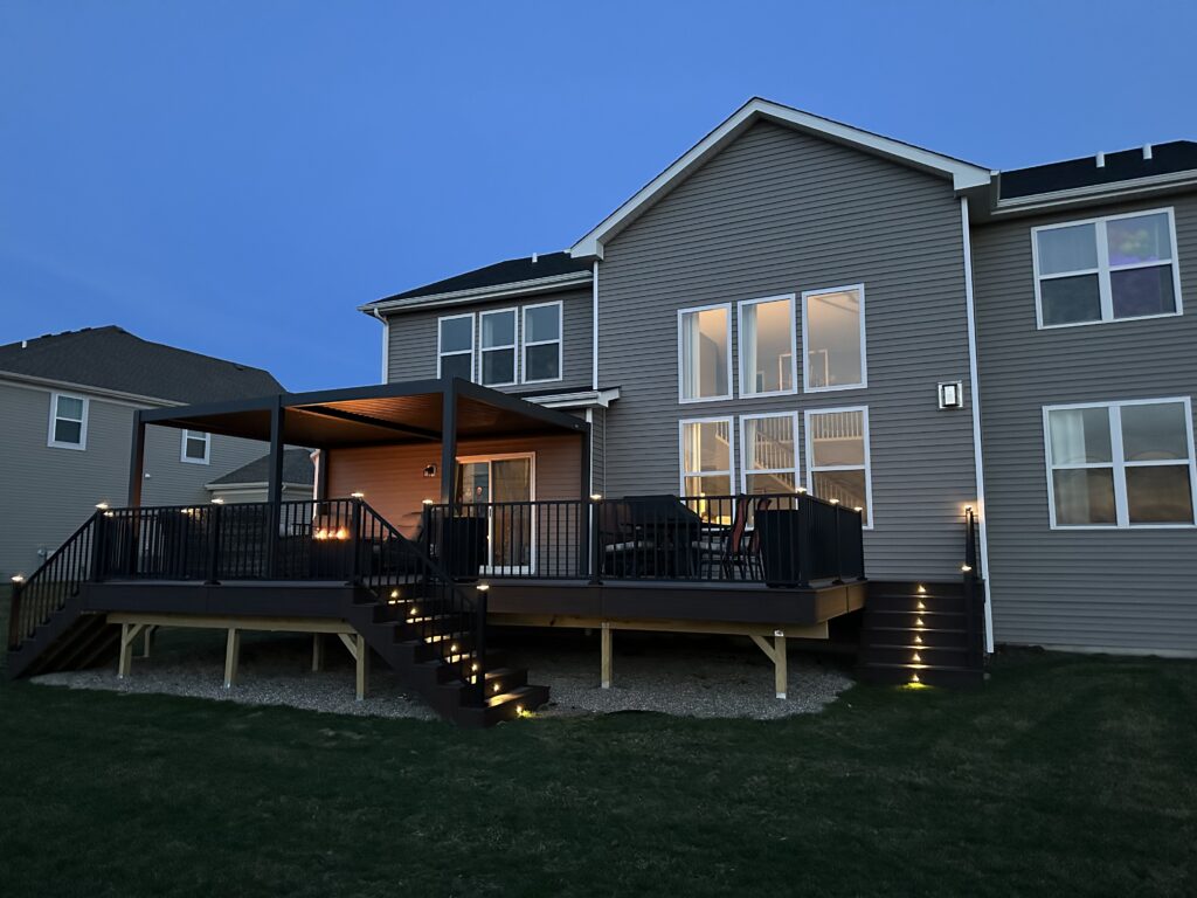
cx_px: 598
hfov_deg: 71.6
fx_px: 830
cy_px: 449
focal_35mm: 24
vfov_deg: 56.8
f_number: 1.78
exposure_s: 1/30
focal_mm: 6.86
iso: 1250
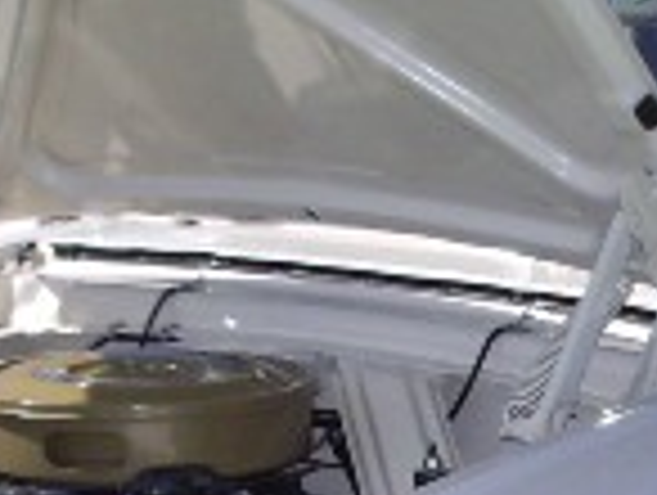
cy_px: 567
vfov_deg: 9.6
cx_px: 608
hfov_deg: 12.8
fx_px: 2909
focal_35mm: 153
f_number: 4.3
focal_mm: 5.8
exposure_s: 1/1000
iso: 80
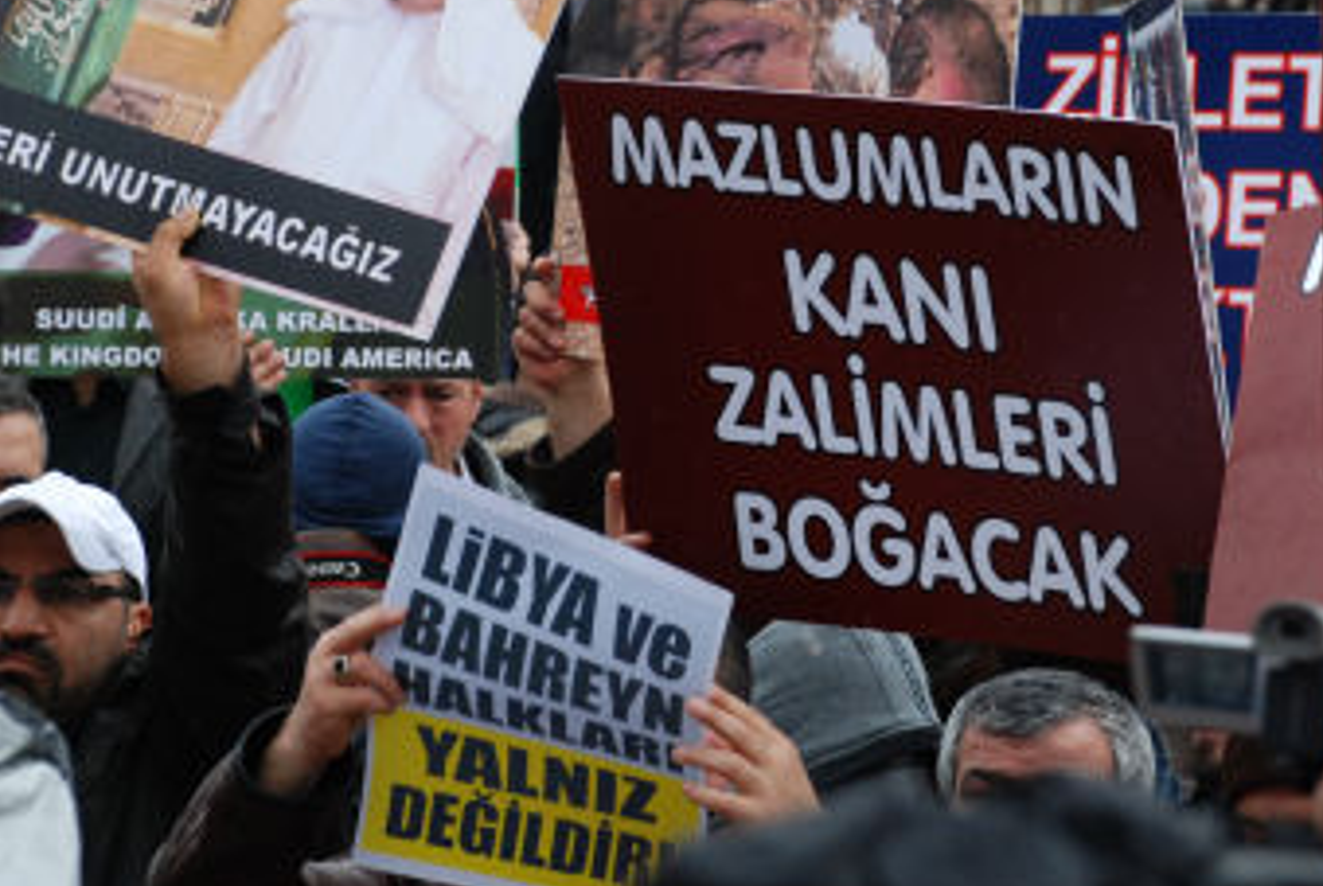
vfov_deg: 6.9
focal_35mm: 199
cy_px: 191
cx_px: 730
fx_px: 7318
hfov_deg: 10.3
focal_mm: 75
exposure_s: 1/400
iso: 500
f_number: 5.6
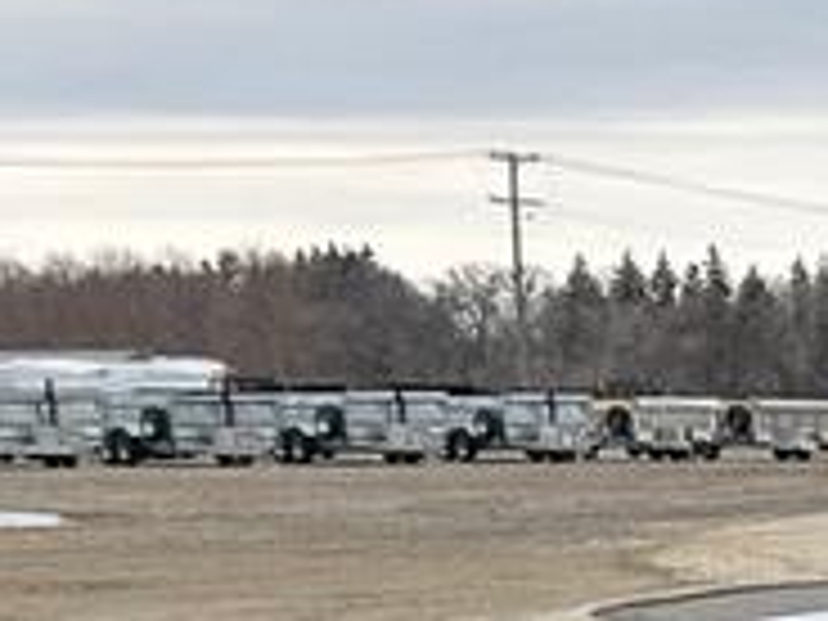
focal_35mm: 167
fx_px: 3995
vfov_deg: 8.4
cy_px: 1233
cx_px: 2434
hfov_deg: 9.5
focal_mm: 6.86
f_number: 1.78
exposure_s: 1/999
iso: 80
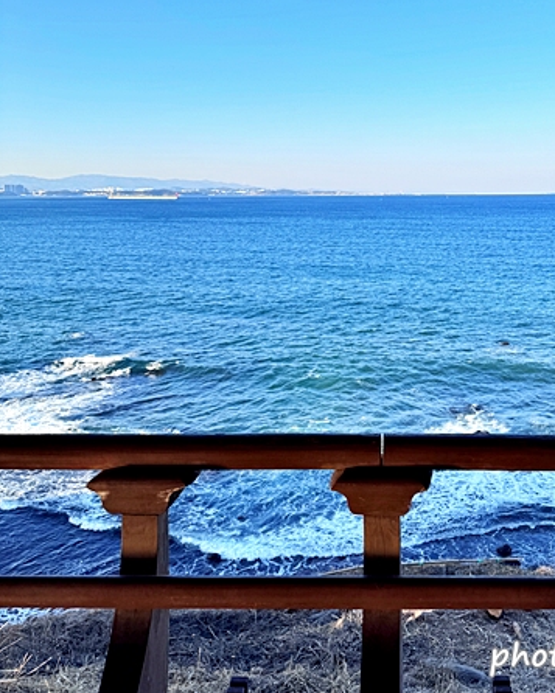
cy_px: 226
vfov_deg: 50.5
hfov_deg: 41.5
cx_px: 387
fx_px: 718
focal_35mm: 35
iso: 80
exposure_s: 1/2710
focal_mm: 6.76
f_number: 1.78
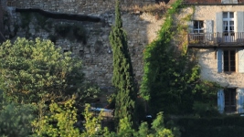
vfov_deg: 1.3
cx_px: 307
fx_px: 6086
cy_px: -80
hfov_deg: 2.3
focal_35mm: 941
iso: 200
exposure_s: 1/1250
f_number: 2.8
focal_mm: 200
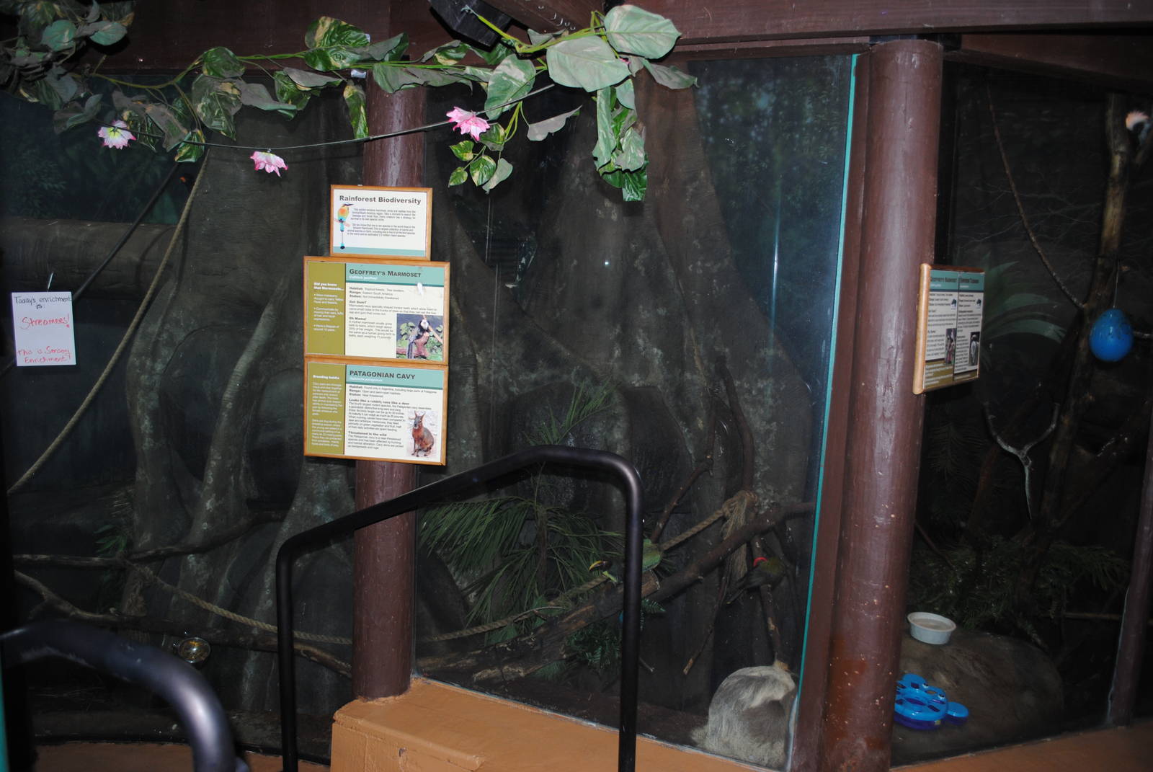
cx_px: 576
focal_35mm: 27
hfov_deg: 67.3
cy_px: 386
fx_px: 866
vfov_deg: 48.0
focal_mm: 18
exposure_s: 1/60
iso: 200
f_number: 3.5
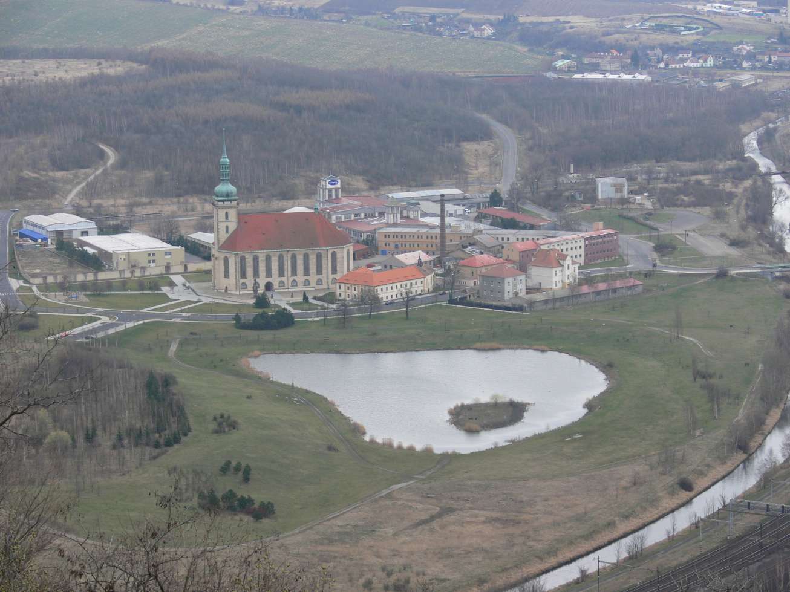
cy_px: 296
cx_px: 395
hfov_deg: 17.6
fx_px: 2556
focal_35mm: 112
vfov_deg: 13.2
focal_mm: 23.7
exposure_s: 1/125
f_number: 4
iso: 100
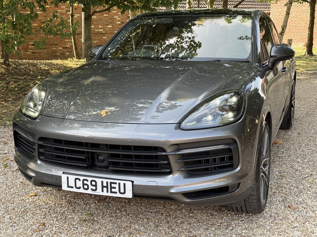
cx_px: 158
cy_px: 118
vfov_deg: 30.3
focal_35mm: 48
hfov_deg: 39.7
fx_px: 440
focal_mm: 6.76
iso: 100
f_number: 1.78
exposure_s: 1/472
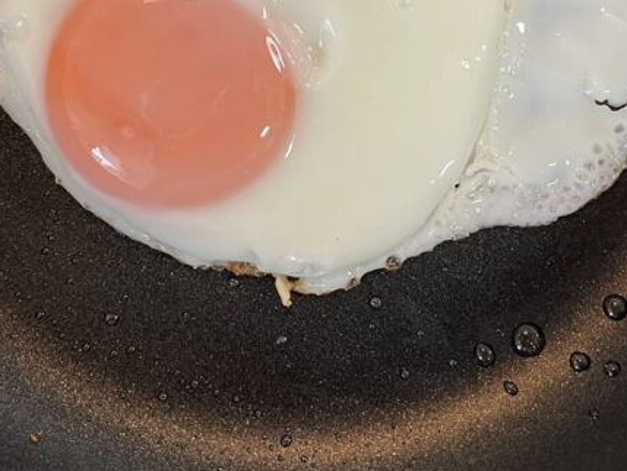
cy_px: 34
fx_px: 1123
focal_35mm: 62
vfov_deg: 23.0
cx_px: 262
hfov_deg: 31.1
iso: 125
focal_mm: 5.1
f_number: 1.6
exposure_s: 1/50
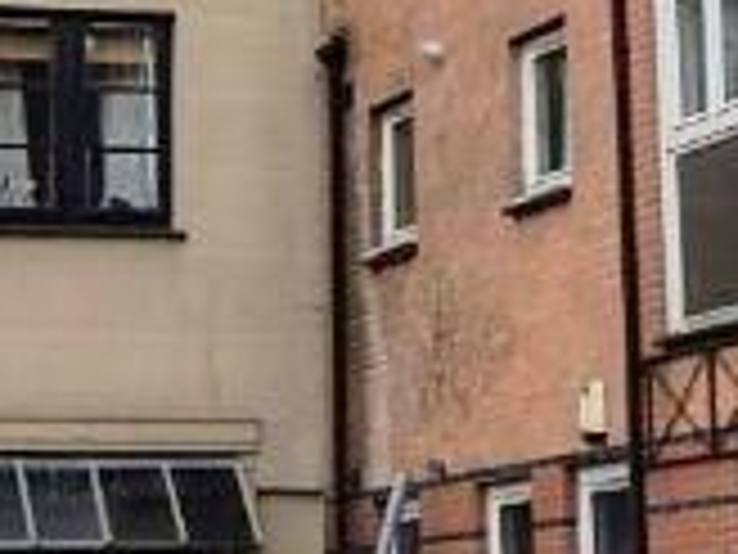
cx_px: 279
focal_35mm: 137
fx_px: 2921
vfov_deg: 10.7
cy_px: -81
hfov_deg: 14.4
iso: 125
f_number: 3
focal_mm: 4
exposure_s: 1/320
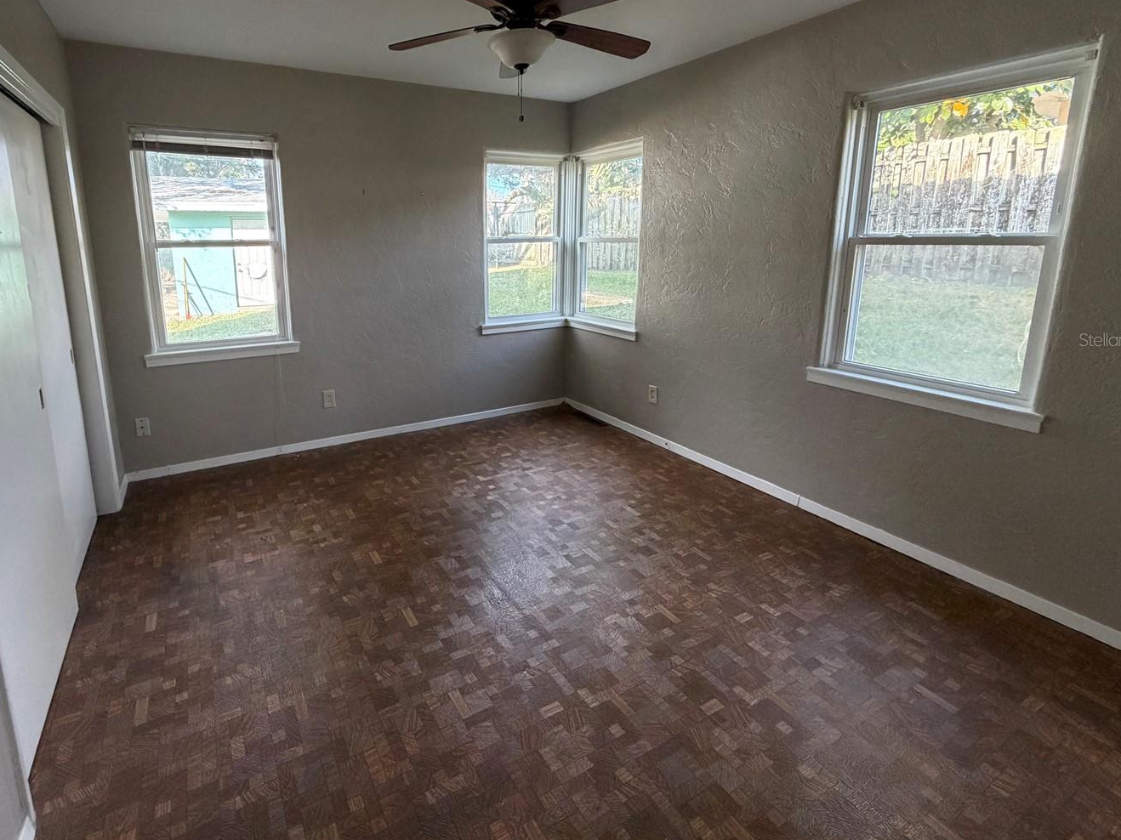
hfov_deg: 90.4
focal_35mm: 17
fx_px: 550
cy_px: 339
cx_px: 479
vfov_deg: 74.0
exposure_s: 1/112
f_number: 2.2
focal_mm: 2.22
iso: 320
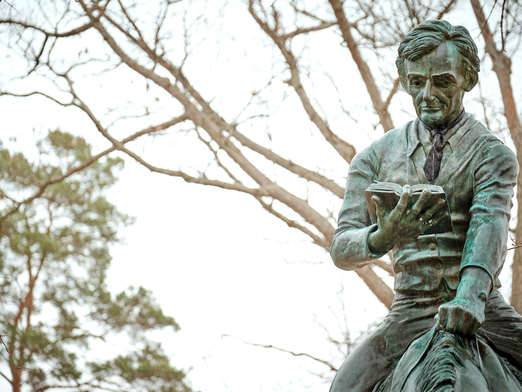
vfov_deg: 10.0
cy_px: 196
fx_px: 2232
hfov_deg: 13.3
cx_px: 248
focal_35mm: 148
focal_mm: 90.6
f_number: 2.8
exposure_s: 1/250
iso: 800
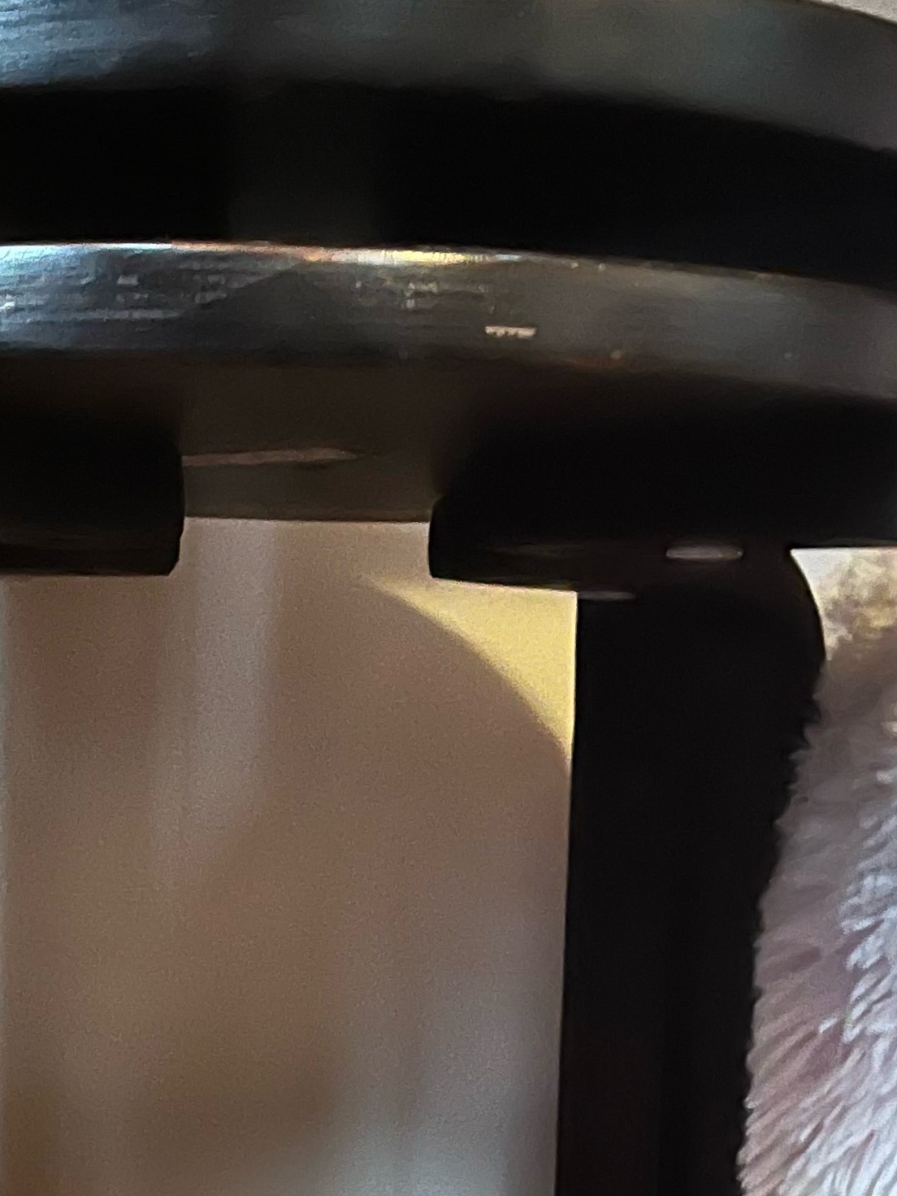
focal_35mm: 65
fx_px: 2245
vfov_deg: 27.1
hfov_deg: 22.4
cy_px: 1346
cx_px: 257
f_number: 1.6
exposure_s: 1/11
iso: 800
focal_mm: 5.1
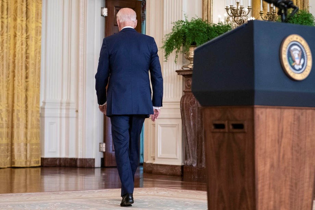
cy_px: 105
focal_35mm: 105
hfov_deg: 19.5
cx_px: 158
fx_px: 919
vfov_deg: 13.0
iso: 2500
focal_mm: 70
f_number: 2.8
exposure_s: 1/320
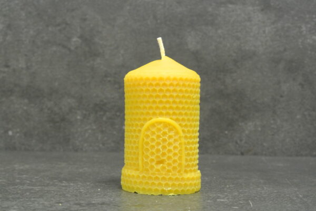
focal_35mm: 68
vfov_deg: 20.1
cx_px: 158
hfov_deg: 29.6
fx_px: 598
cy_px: 106
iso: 800
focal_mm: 25.2
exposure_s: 1/8
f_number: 5.3
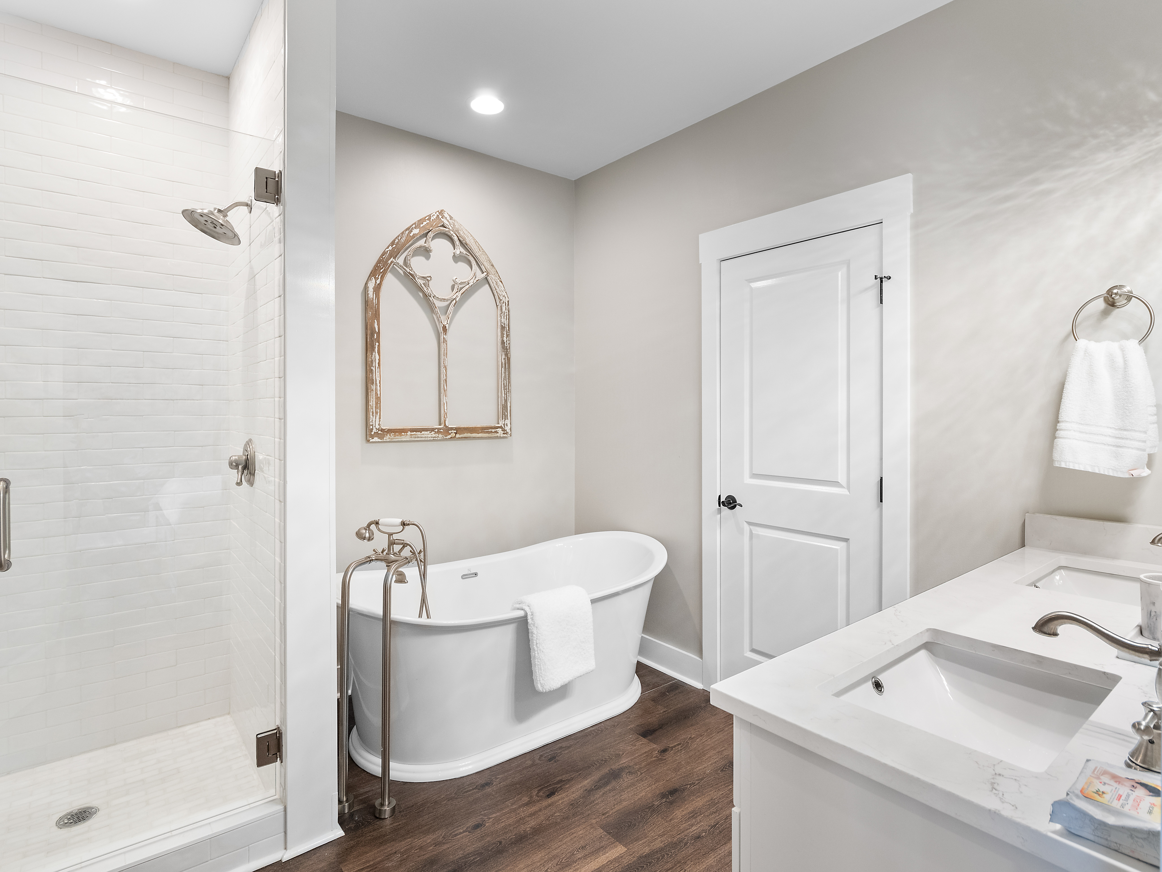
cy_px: 436
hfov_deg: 87.8
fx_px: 604
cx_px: 581
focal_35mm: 18
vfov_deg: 71.6
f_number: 5.6
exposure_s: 1/6
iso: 400
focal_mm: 9
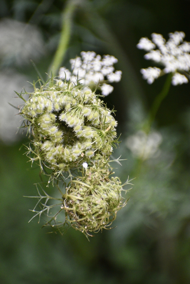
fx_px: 3561
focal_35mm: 450
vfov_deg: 4.6
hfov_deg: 3.1
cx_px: 95
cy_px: 142
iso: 1600
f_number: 6.3
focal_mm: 300
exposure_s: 1/1000
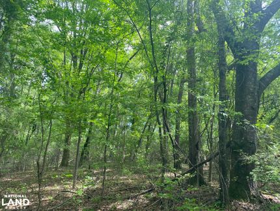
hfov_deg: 67.3
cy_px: 106
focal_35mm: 26
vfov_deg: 53.1
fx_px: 210
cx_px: 140
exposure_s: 1/121
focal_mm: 4.25
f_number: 1.8
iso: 32
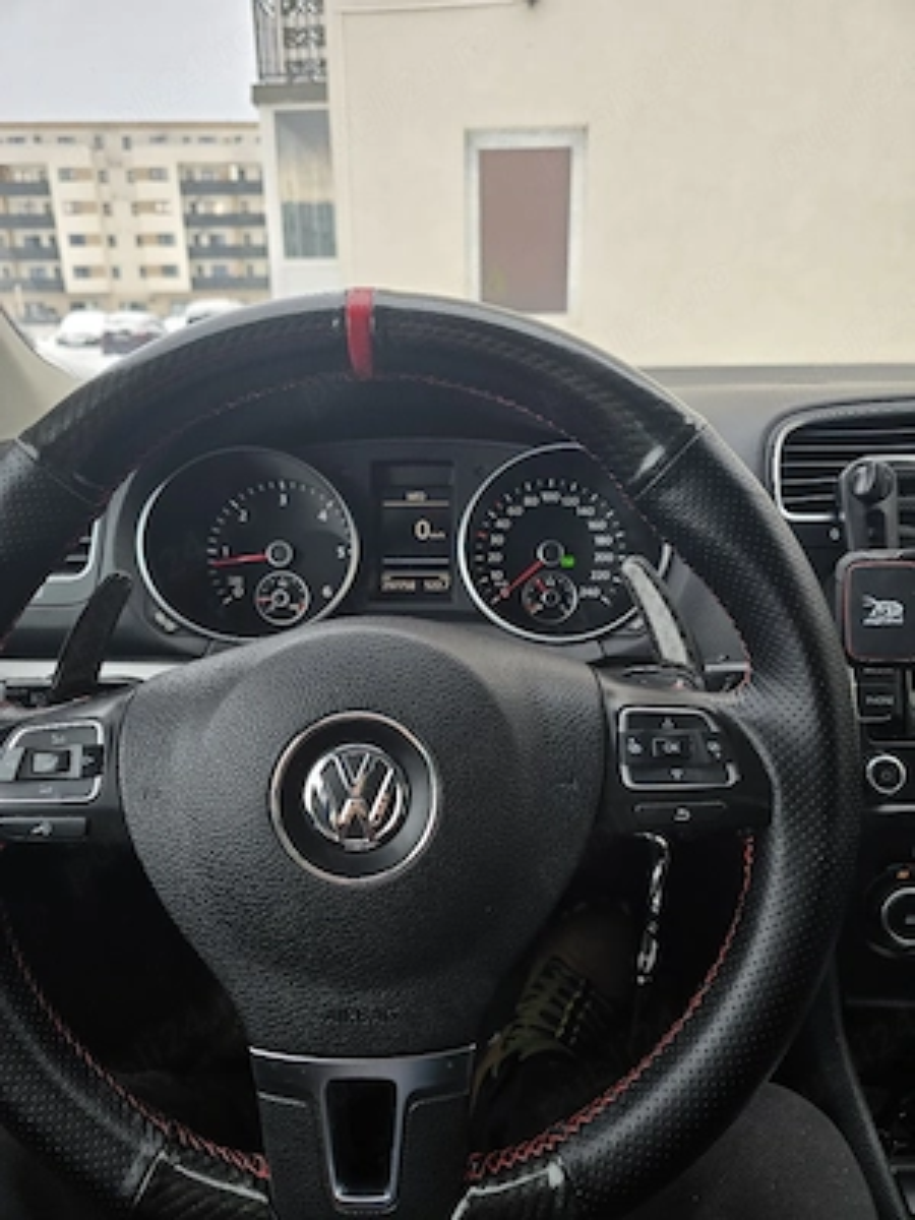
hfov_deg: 58.9
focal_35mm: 23
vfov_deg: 73.9
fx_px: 811
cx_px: 458
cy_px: 610
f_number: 1.7
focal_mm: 6.3
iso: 25
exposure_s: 1/182
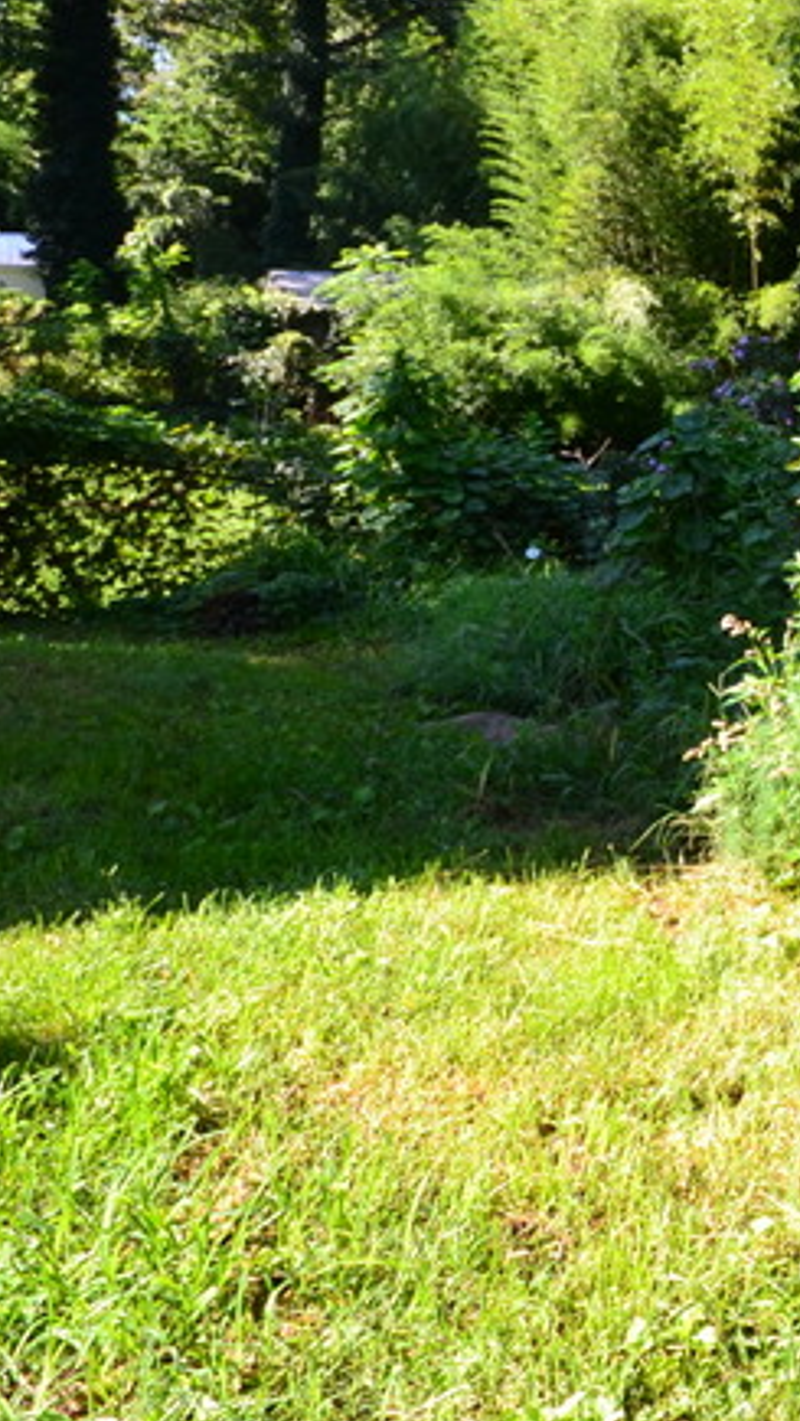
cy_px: 368
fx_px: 1394
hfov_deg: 23.2
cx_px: 1303
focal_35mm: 37
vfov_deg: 51.8
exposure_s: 1/125
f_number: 9
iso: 400
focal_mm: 10
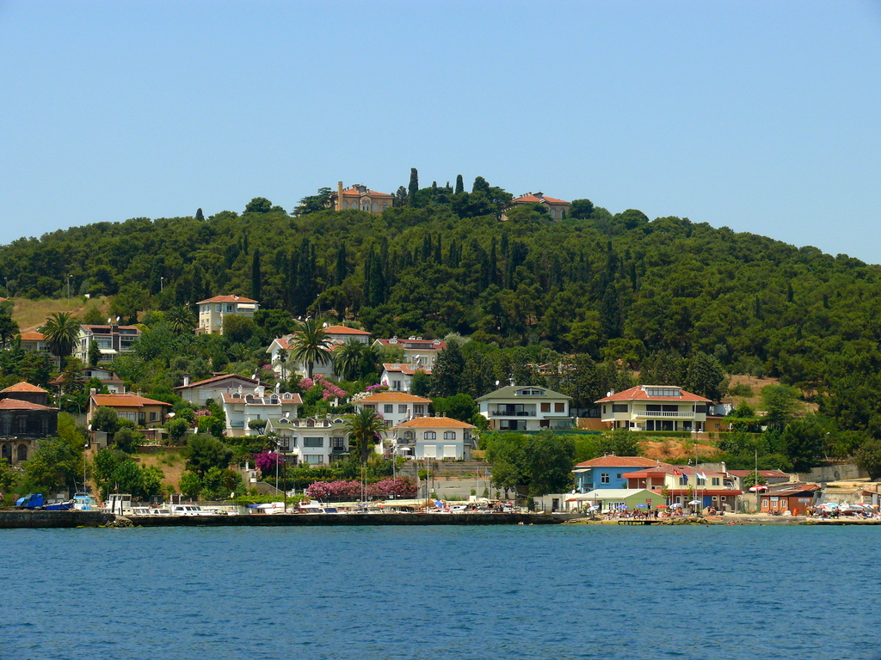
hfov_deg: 18.5
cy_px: 330
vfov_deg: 14.0
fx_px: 2698
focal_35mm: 106
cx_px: 440
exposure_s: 1/250
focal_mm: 22.4
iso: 100
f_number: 5.6
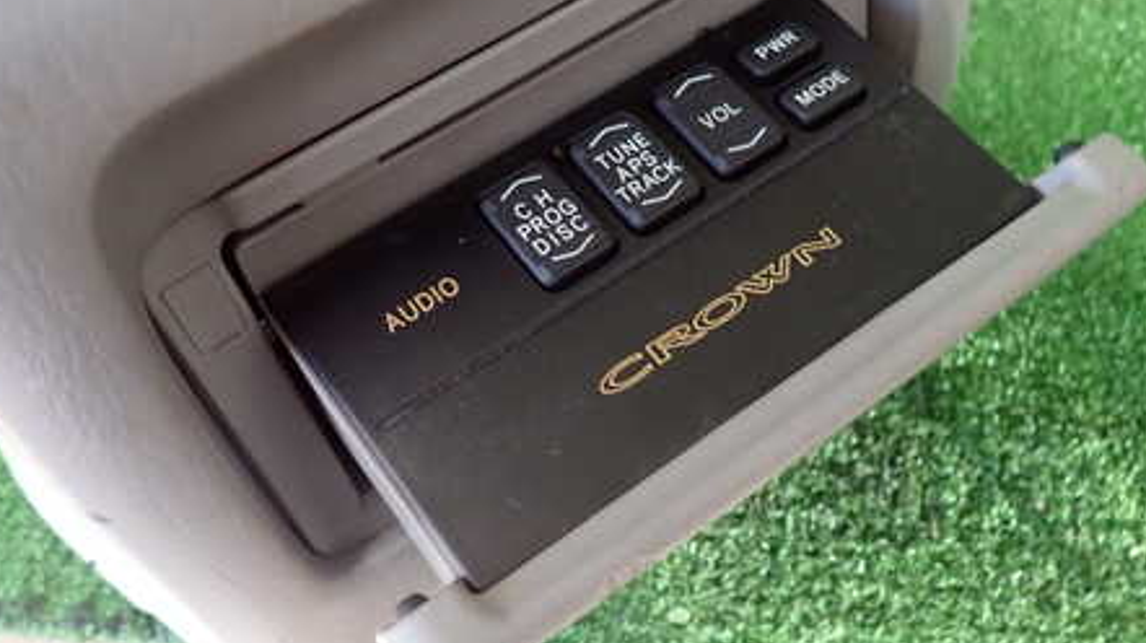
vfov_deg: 31.9
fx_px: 1124
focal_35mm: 37
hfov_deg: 54.0
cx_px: 614
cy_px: 376
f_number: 2
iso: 200
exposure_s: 1/60
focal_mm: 4.5
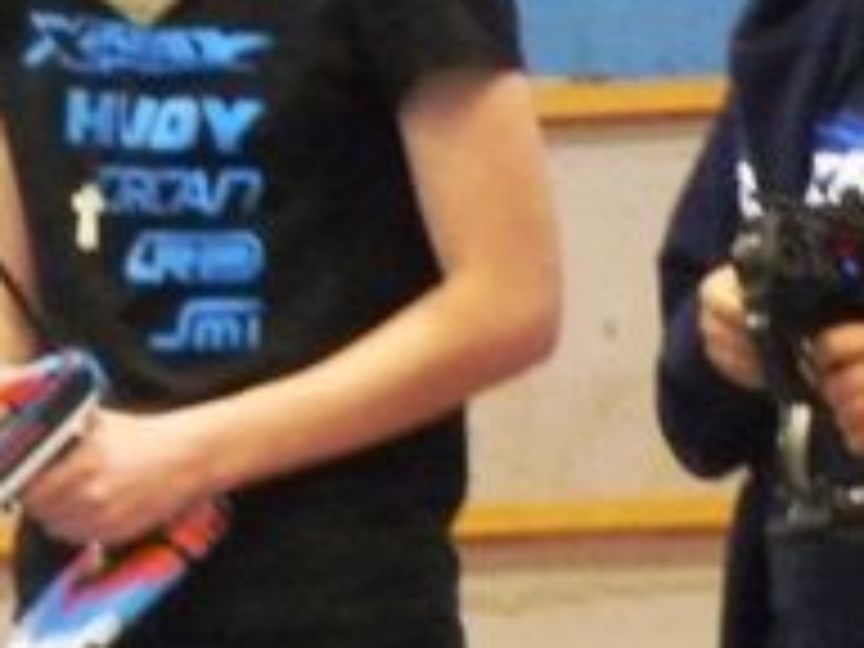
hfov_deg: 1.2
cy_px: 22
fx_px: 39636
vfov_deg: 0.9
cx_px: 207
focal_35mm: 1588
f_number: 3.7
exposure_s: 1/30
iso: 800
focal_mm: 67.7
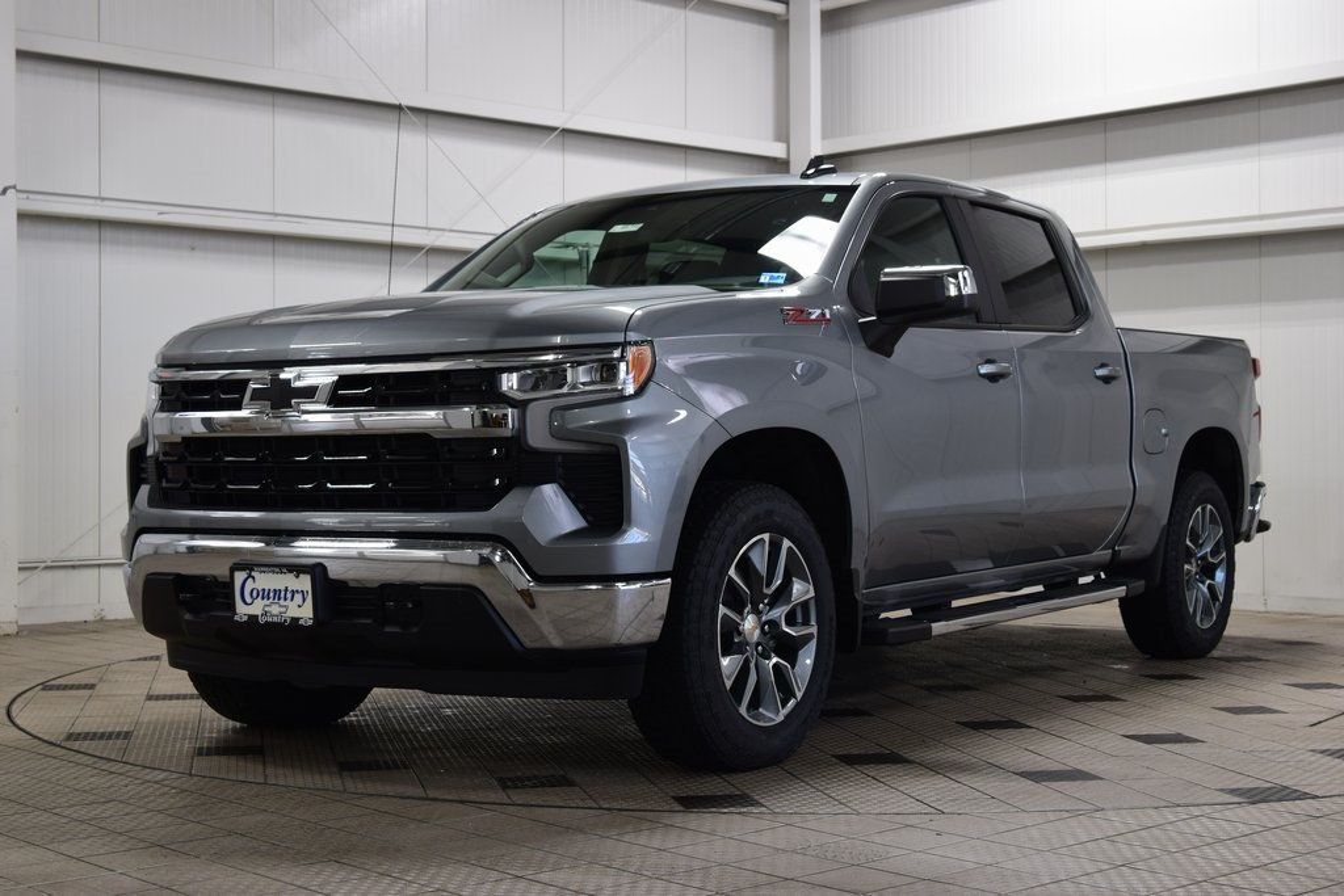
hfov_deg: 36.9
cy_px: 448
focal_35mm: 54
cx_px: 672
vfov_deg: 25.1
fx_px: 2016
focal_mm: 36
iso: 400
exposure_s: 1/20
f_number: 6.3
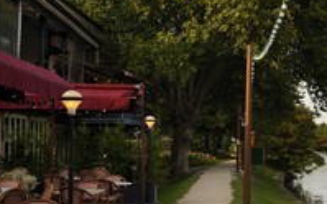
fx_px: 614
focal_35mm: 69
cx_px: 324
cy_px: 141
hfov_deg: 28.1
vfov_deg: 18.8
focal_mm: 32
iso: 400
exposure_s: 1/125
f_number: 11
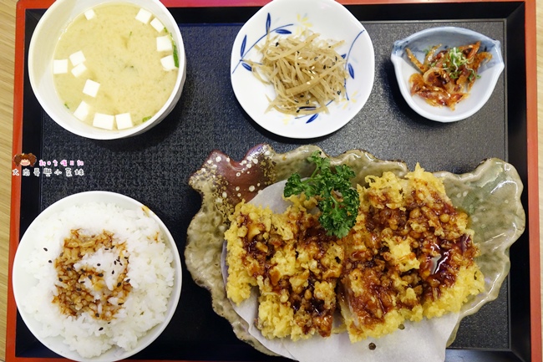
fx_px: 422
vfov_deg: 46.4
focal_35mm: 28
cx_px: 272
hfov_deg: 65.5
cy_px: 181
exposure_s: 1/30
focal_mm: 10.4
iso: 1000
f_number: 2.8
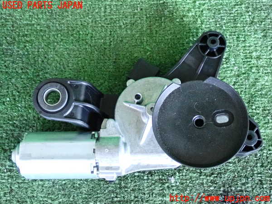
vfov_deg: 27.0
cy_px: 102
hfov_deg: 35.5
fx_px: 424
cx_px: 136
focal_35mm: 54
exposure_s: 1/125
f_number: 3.3
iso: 3200
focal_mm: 9.65
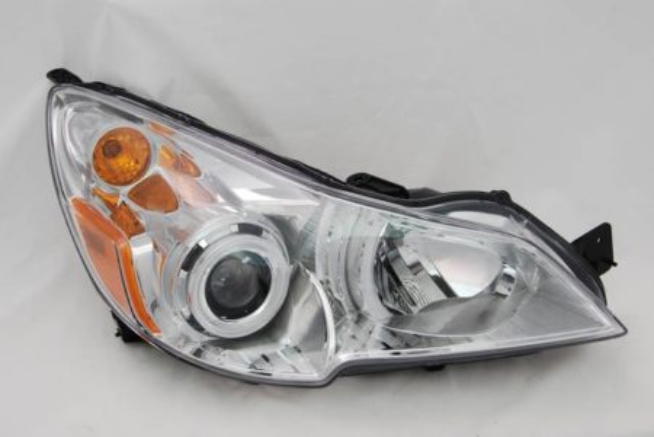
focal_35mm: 45
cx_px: 327
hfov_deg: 43.6
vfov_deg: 29.9
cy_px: 218
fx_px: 818
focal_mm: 30
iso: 100
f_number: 11
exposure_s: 1/1.3
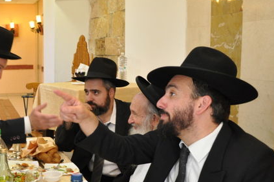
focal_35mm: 51
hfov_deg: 36.7
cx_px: 32
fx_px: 388
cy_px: 101
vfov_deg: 26.4
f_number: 6.3
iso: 1000
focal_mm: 18
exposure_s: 1/60
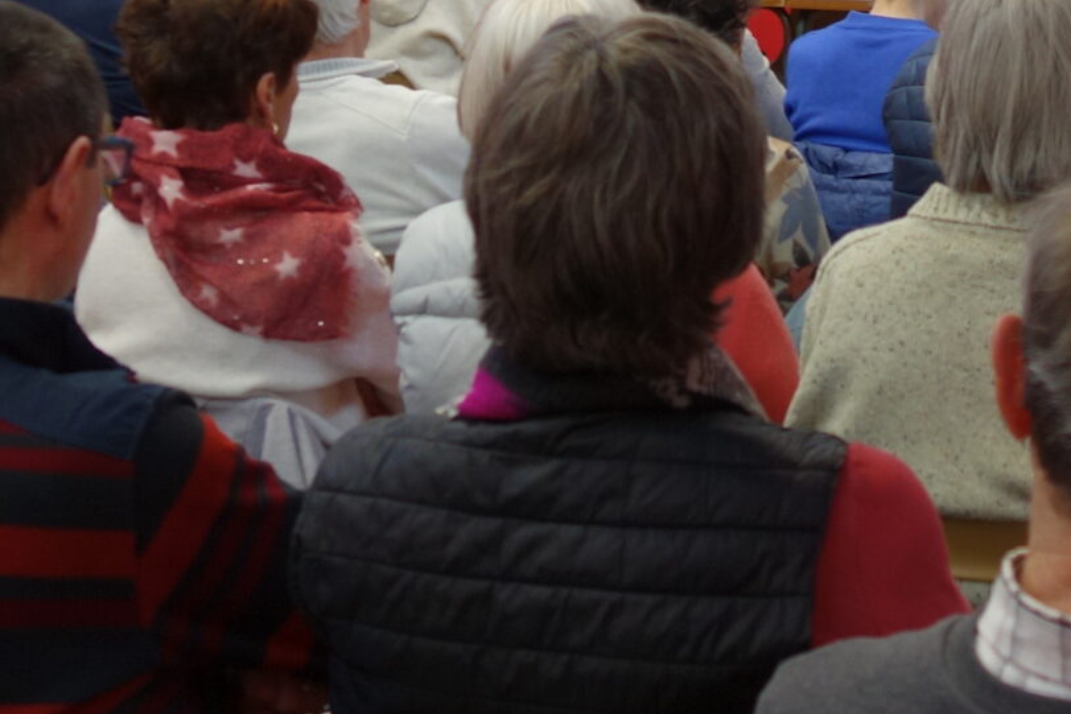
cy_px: -321
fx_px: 3005
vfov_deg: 12.9
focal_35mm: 101
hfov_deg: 19.8
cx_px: 950
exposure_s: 1/40
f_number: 2.2
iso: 160
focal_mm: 11.89
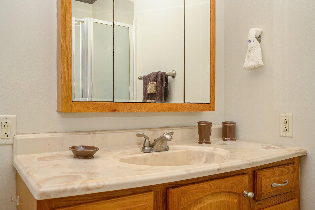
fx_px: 262
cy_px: 105
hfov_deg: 62.0
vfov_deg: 43.5
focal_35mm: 30
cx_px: 158
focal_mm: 30
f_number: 9
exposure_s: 1/60
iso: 250
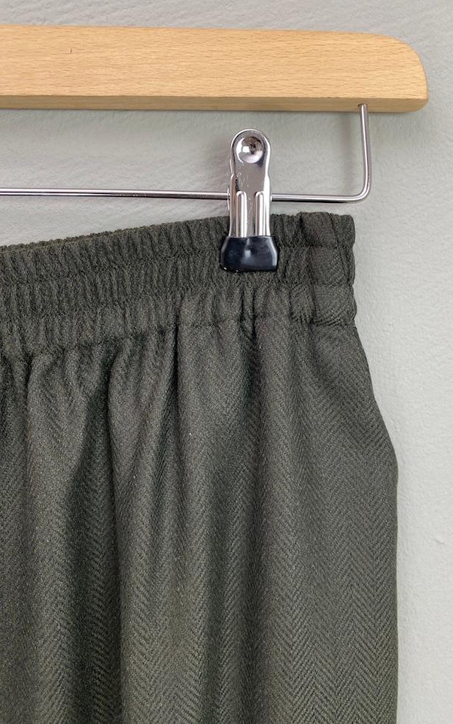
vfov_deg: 66.5
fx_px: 553
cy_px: 366
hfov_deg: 44.4
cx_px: 260
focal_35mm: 28
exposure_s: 1/100
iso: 125
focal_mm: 4.25
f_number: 1.8
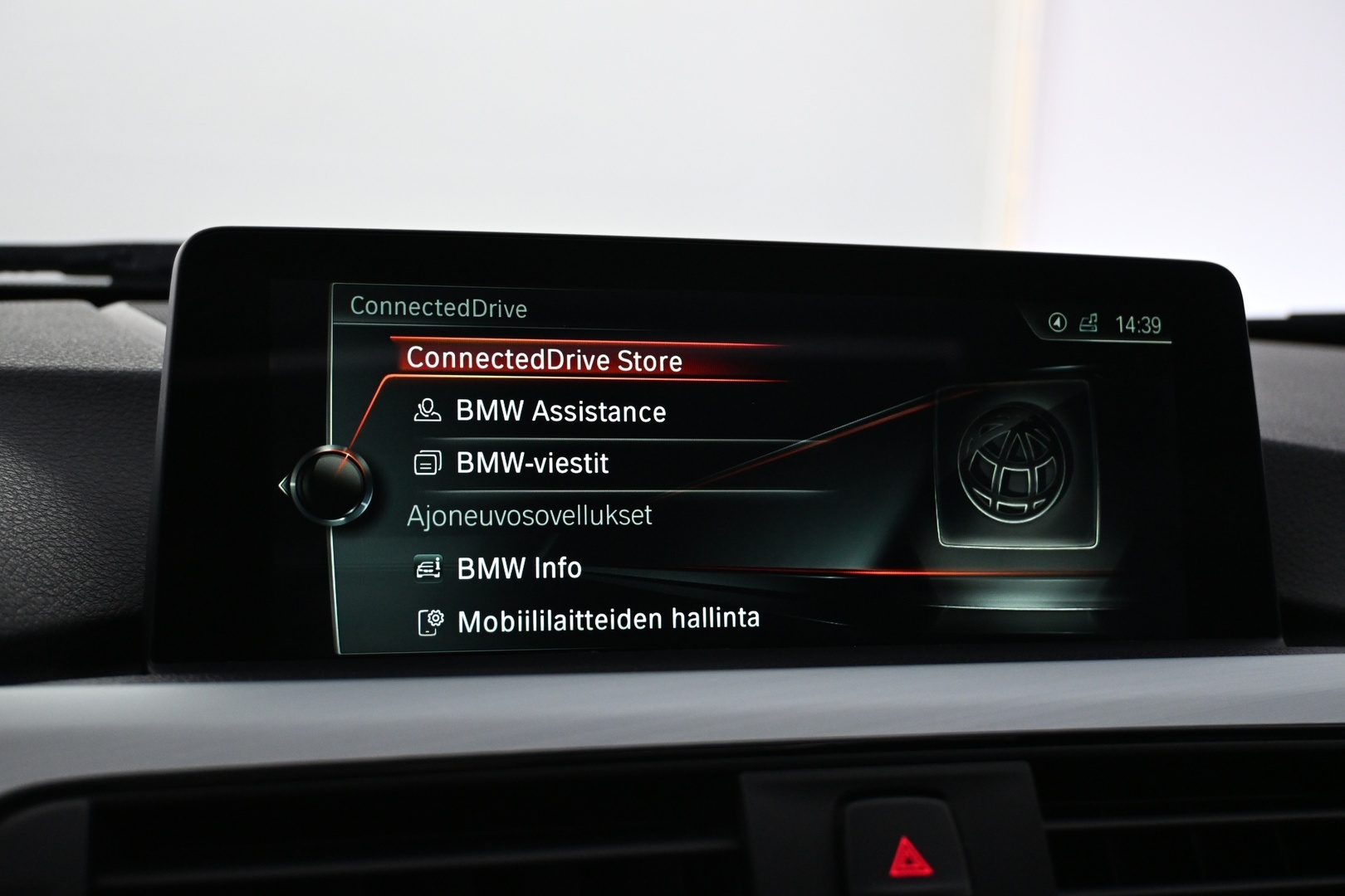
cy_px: 448
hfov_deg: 43.6
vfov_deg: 29.9
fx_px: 1681
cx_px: 672
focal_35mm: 45
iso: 1600
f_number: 4.8
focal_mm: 30
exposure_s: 1/50
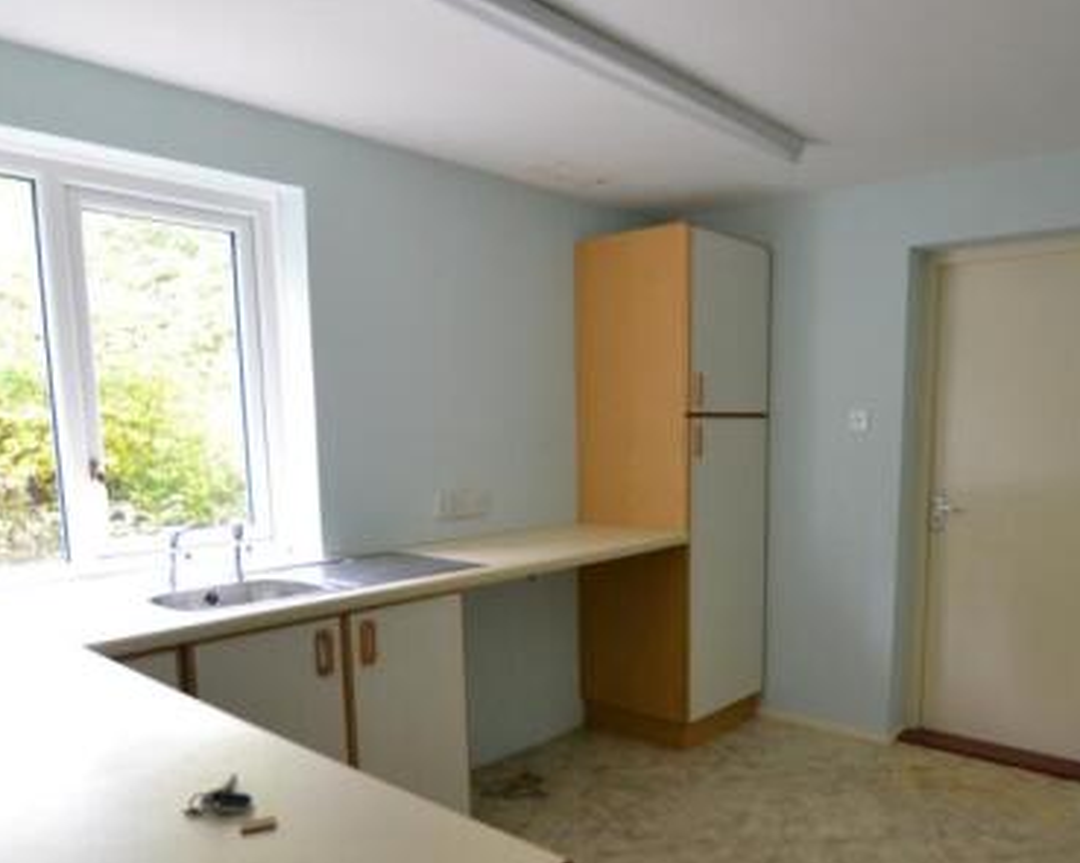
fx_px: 799
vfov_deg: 56.1
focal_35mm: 25
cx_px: 642
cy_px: 543
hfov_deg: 67.5
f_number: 3.5
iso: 800
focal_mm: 10
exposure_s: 1/60
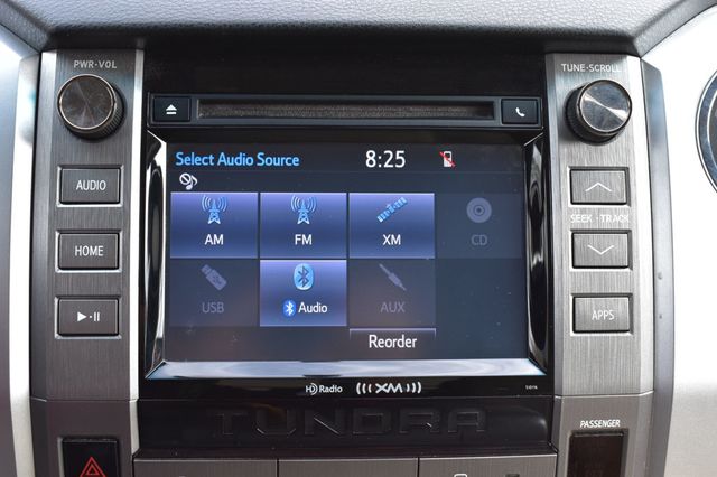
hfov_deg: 41.1
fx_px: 955
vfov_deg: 28.0
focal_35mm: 48
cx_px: 358
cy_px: 238
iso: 400
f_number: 8
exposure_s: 1/80
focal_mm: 32
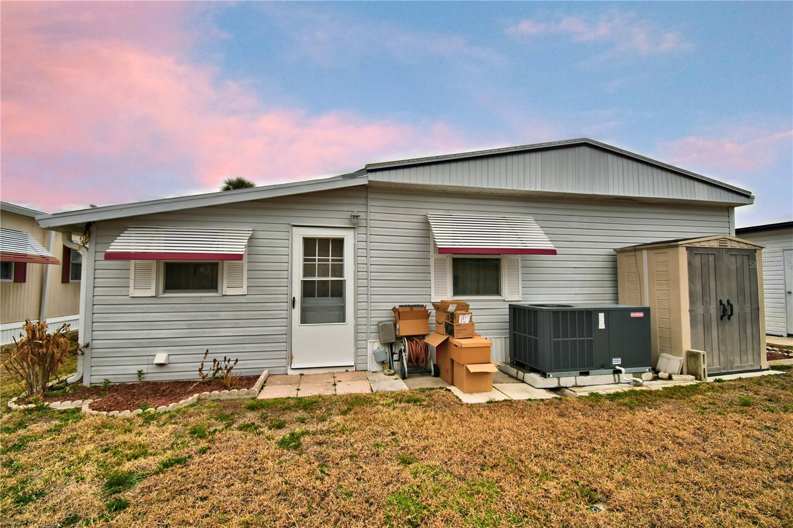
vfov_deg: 77.3
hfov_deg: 100.4
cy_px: 264
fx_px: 330
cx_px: 396
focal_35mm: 15
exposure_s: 1/1000
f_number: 4.5
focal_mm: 10
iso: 100
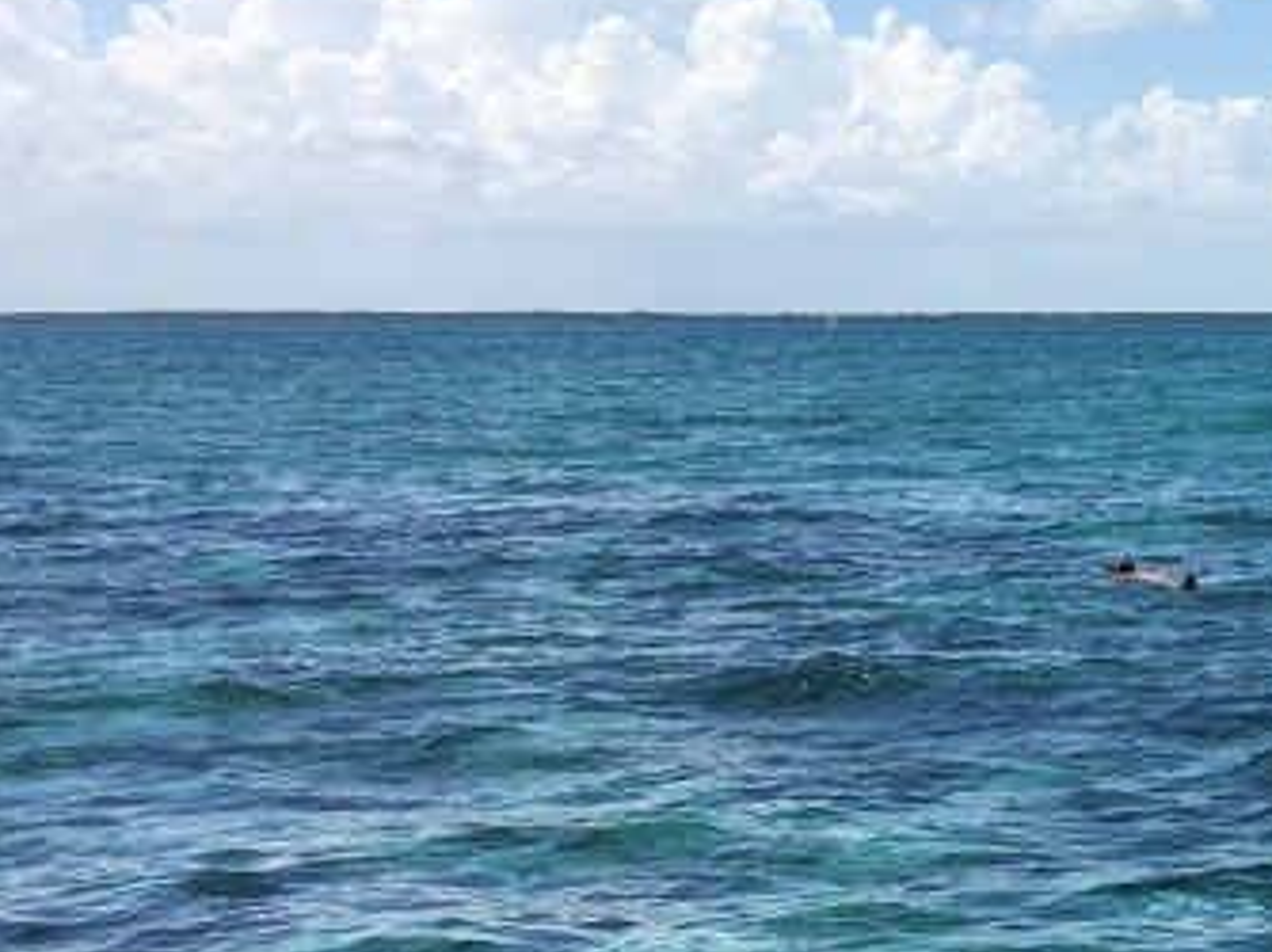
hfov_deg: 19.4
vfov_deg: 15.9
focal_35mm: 89
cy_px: 1161
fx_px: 3268
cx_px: 1874
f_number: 2.2
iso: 25
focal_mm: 4.15
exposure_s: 1/2079
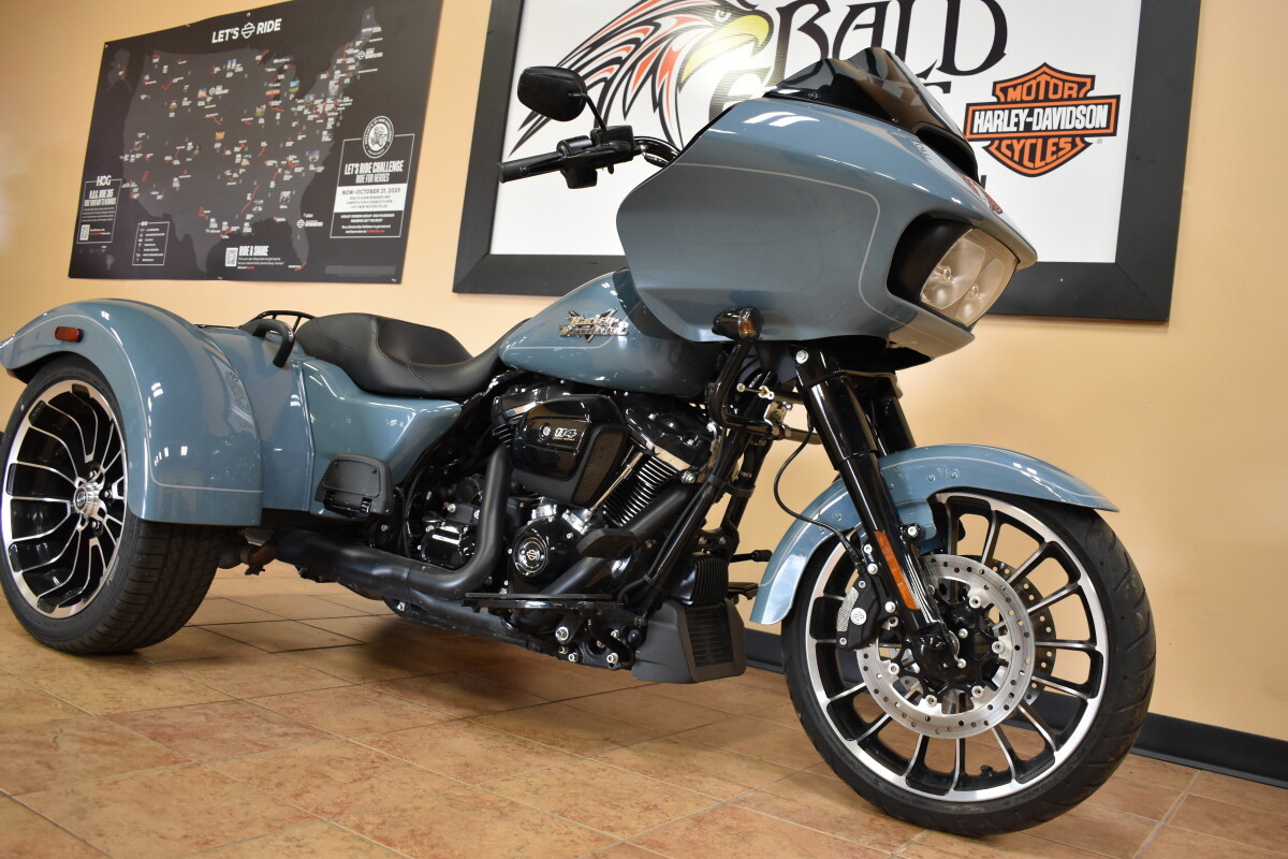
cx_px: 644
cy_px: 430
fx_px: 1127
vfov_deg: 41.7
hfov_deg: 59.5
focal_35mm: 32
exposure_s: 1/60
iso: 900
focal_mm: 21
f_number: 3.8
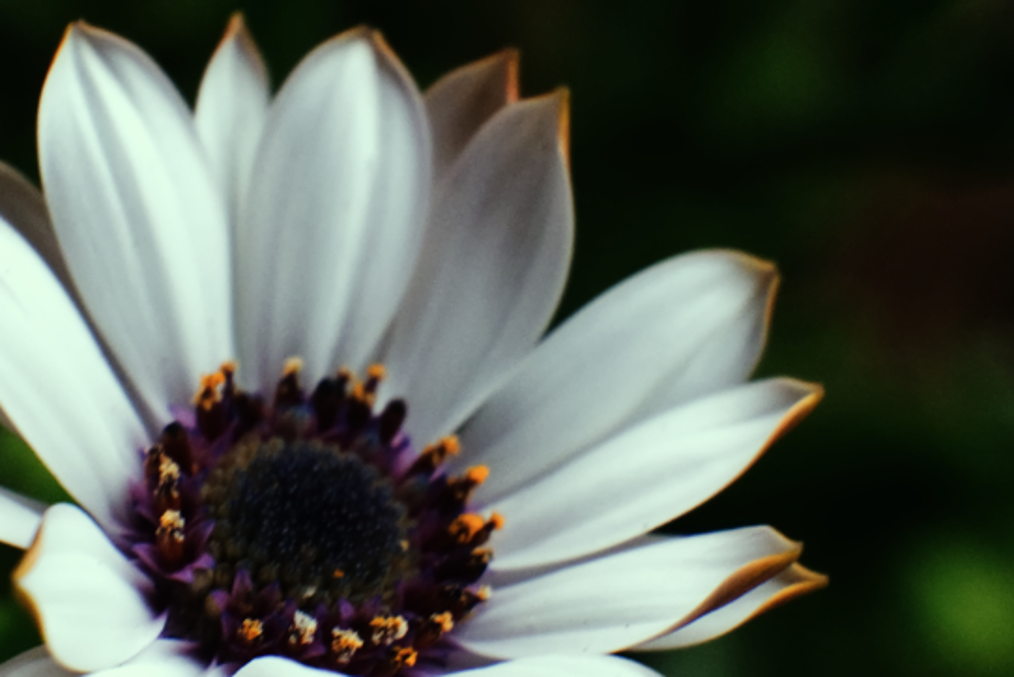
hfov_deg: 3.2
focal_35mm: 652
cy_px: 382
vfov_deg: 2.1
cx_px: 339
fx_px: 18374
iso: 6400
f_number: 7.1
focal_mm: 230
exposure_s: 1/40
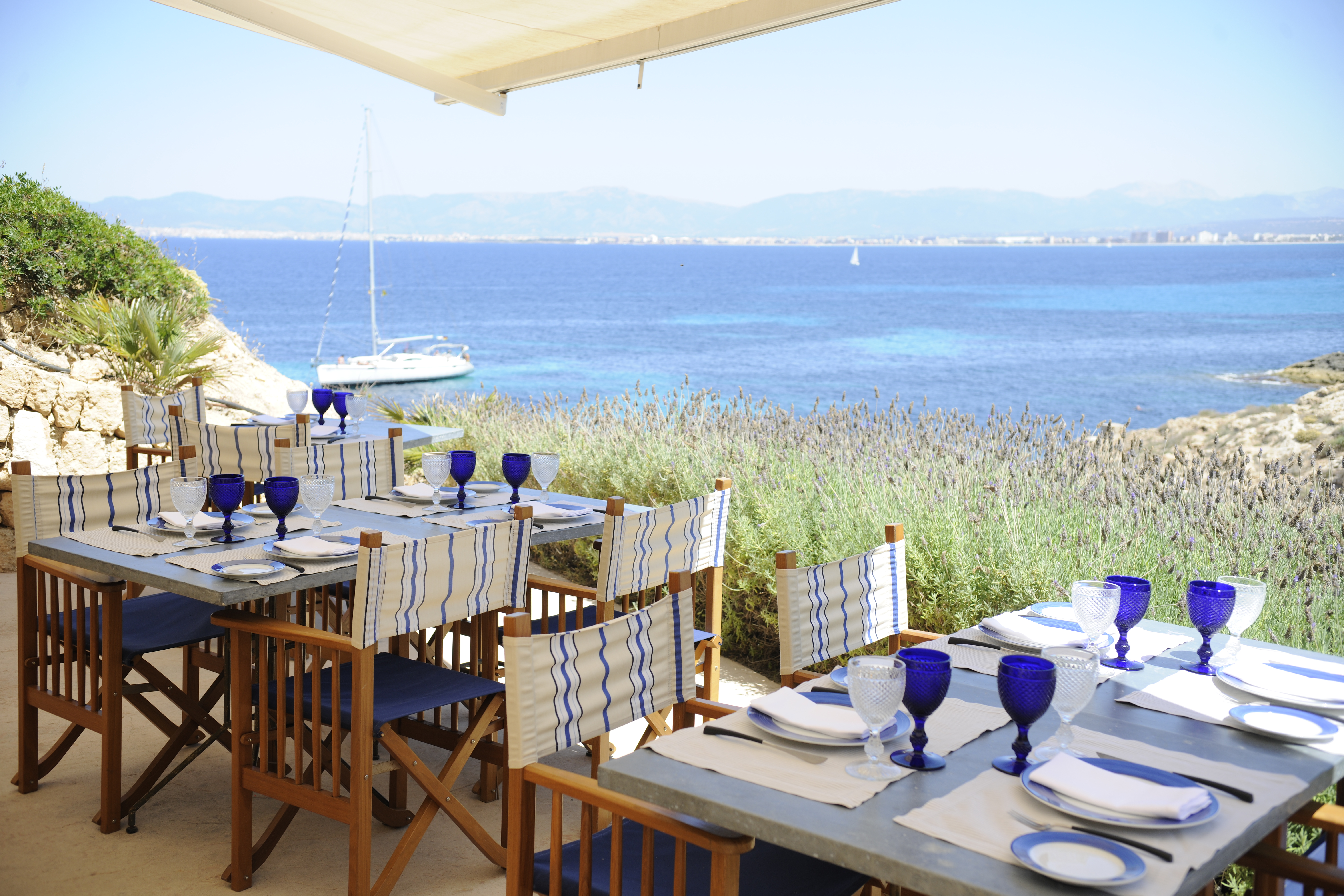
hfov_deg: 48.5
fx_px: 1493
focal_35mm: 40
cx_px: 672
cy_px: 448
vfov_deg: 33.4
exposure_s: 1/500
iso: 200
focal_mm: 40
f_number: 5.6
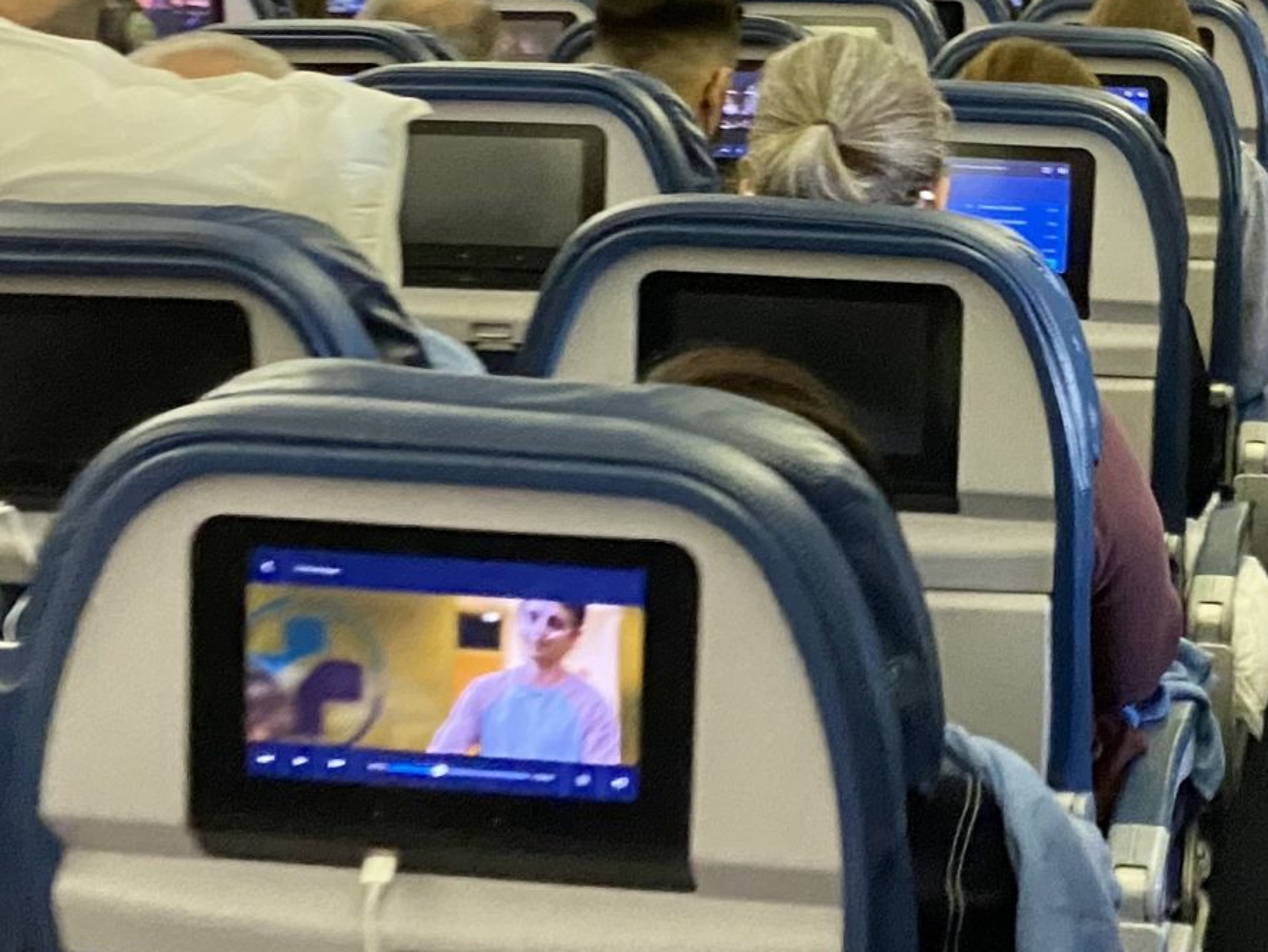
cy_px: 392
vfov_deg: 19.6
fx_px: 2748
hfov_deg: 25.5
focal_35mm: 75
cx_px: 1029
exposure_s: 1/42
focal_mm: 4.25
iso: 500
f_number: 1.8
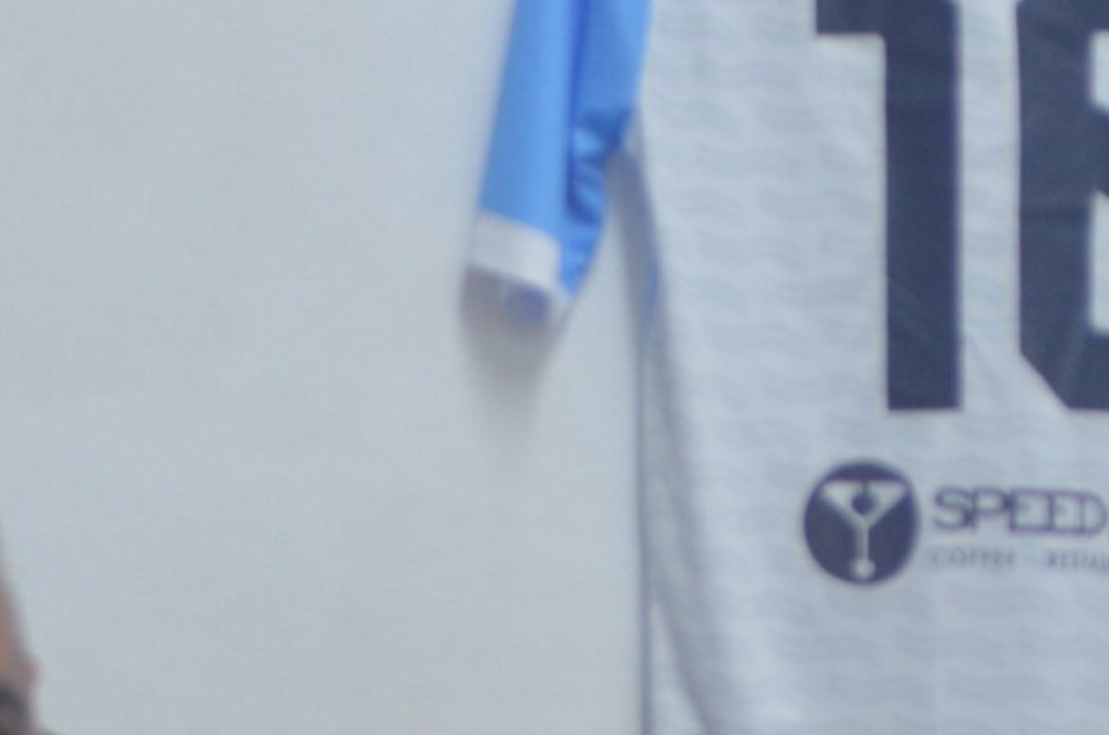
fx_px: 4947
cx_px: 380
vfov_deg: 8.3
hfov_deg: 12.8
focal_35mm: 161
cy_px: 1159
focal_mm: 29
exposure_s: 1/60
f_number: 4
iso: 640
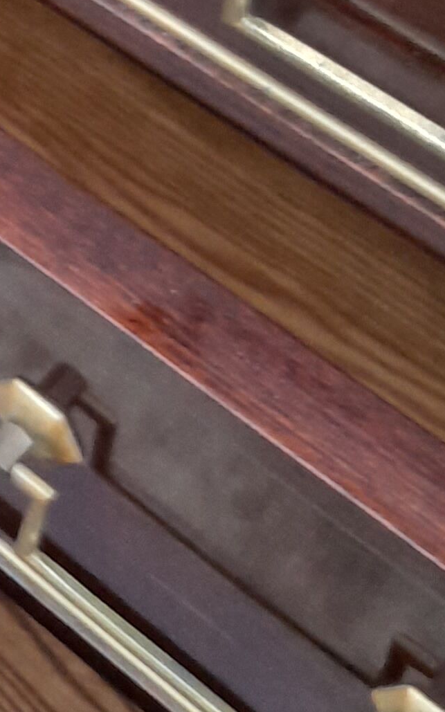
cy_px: -192
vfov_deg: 18.9
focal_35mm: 103
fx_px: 1999
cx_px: -223
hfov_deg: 12.1
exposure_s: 1/60
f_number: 2
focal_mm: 4.6
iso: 250
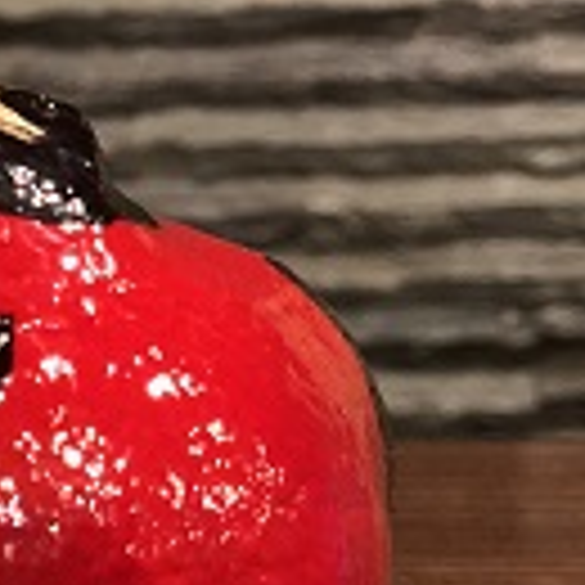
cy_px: 448
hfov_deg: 11.1
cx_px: -279
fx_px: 2906
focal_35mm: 152
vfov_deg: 11.5
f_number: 2.4
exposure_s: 1/14
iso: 160
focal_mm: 6
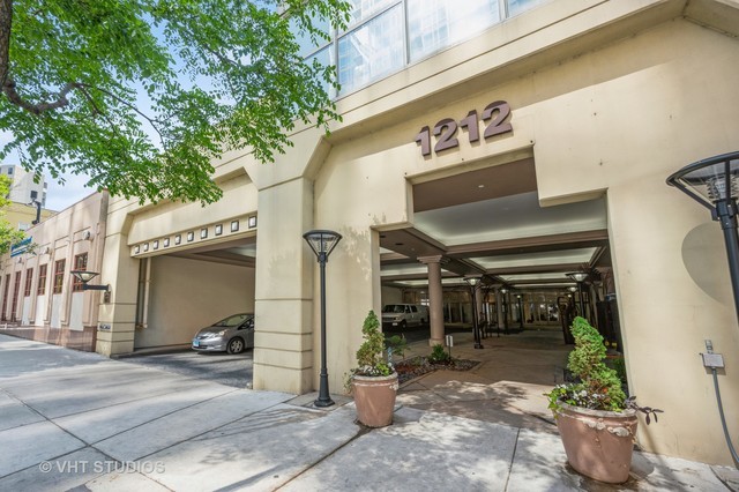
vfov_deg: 81.1
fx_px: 287
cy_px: 246
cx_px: 370
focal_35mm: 14
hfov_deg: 104.3
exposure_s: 1/30
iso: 100
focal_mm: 14
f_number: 11
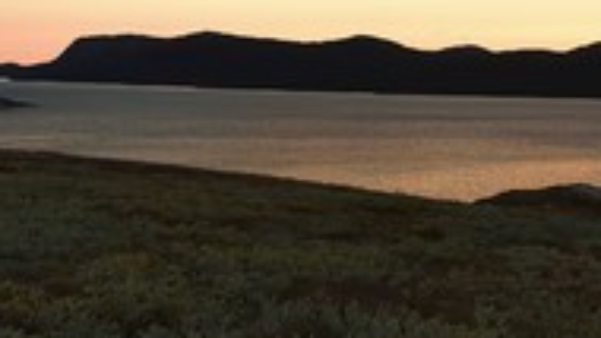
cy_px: 6
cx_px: 380
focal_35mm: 74
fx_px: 1180
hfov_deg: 28.5
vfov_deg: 16.0
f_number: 5.6
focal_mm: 32
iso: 400
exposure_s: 1/200
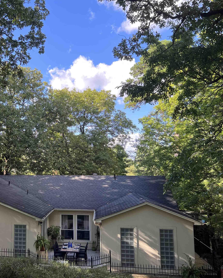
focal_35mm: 34
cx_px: 58
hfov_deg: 42.1
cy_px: 139
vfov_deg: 52.8
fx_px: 281
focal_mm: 5.7
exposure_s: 1/450
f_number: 1.5
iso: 50
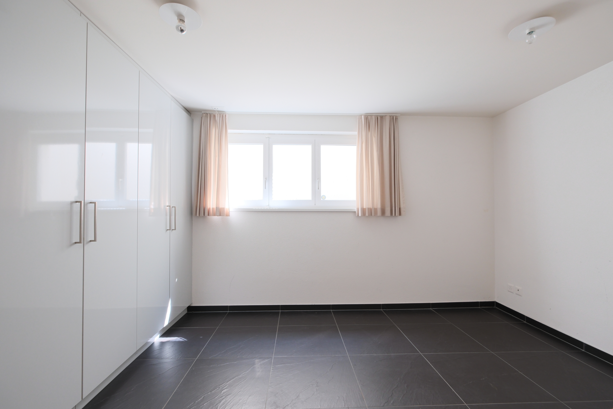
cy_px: 204
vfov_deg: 77.3
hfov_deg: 100.4
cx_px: 306
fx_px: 255
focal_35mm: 15
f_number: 4
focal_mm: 10
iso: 800
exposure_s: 1/15
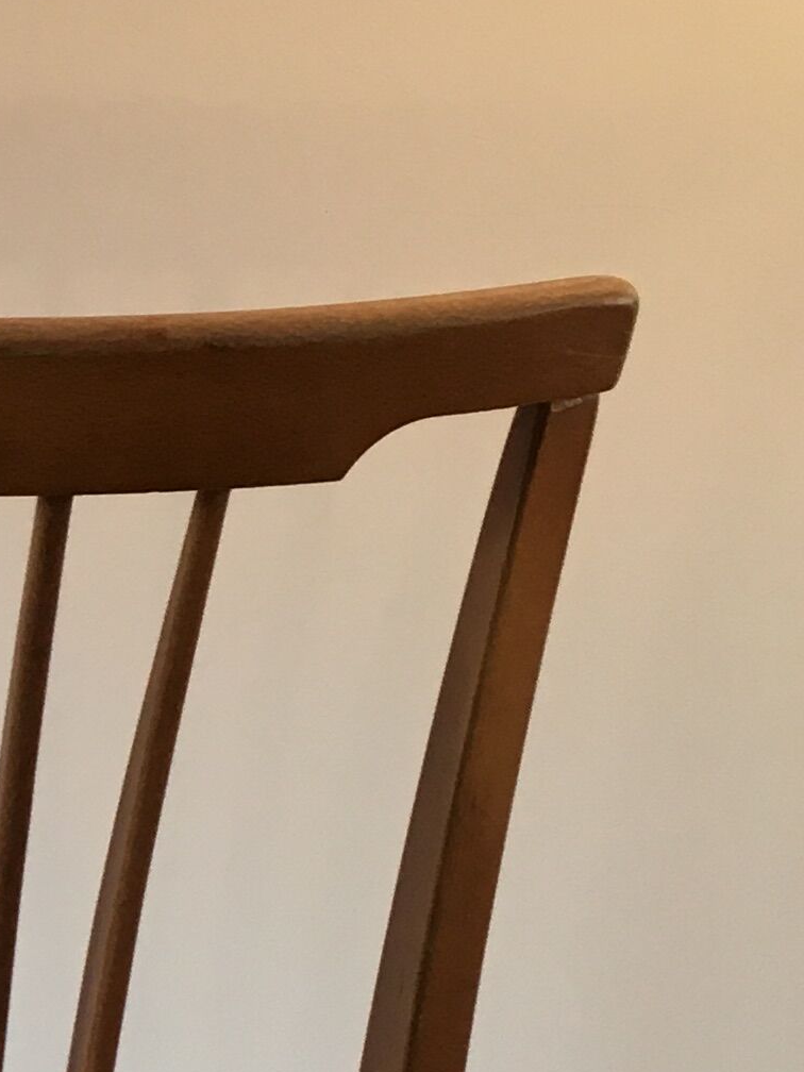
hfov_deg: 11.8
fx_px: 3592
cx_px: -634
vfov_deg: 16.7
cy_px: 992
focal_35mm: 116
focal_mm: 4.15
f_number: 2.2
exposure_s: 1/33
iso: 25
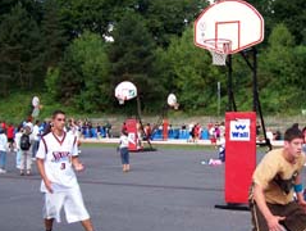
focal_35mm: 64
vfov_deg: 23.0
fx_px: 567
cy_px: 114
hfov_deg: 29.8
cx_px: 227
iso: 80
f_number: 2.7
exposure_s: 1/601
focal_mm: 5.6
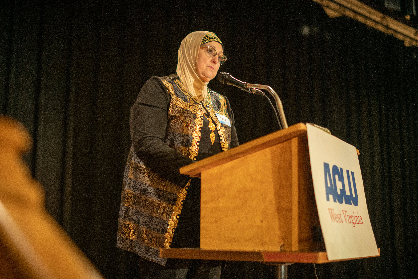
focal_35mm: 50
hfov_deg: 39.6
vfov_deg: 27.0
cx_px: 209
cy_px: 140
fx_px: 581
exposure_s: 1/60
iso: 1600
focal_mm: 50
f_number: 1.4
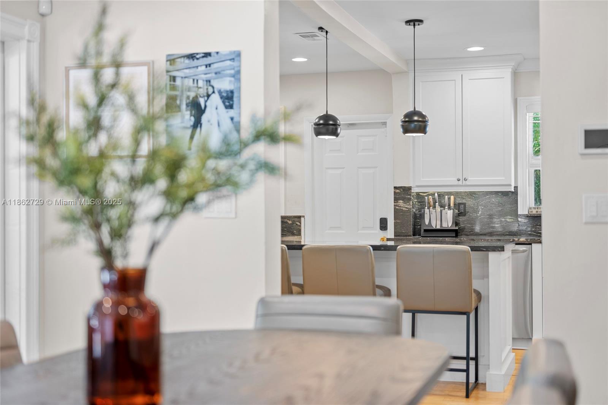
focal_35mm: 50
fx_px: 844
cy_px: 202
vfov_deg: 27.0
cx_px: 304
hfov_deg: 39.6
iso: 125
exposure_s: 1/25
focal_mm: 50
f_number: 2.2
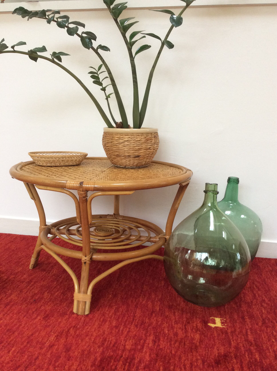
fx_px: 342
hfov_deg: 44.1
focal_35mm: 32
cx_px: 138
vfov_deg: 56.9
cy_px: 186
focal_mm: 3.3
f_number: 2.4
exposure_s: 1/25
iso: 80
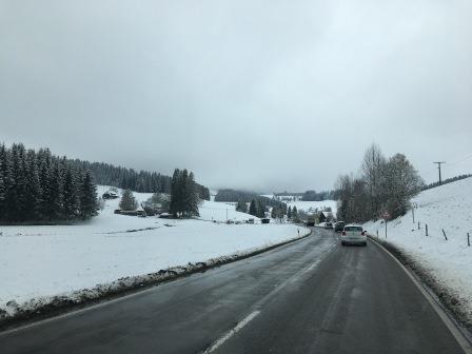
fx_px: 395
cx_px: 236
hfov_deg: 61.7
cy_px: 177
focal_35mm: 29
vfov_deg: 48.2
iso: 25
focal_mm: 4.15
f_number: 2.2
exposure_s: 1/2481
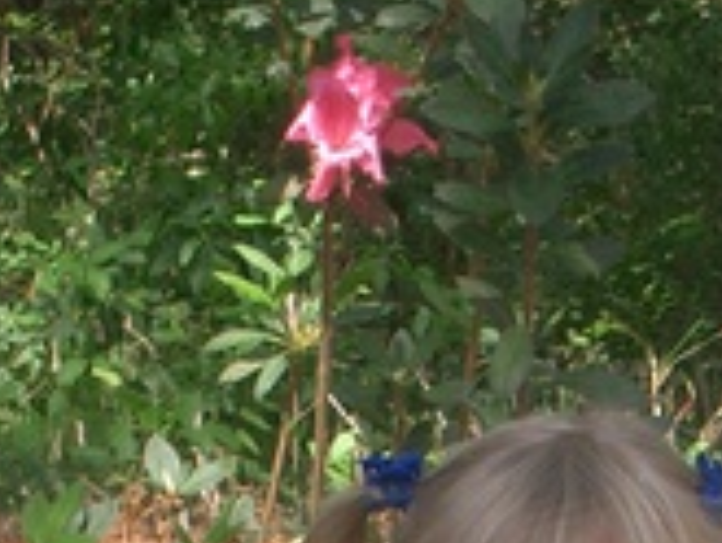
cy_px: 876
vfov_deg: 7.7
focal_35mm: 190
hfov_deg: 10.4
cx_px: 420
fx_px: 3966
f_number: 3.1
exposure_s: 1/500
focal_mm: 8.2
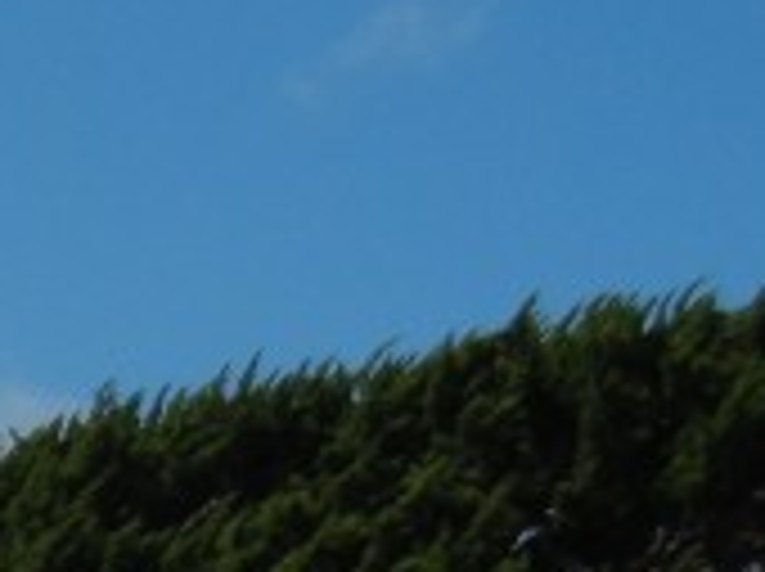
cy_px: 1103
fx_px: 3994
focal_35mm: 181
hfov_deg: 9.6
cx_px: -1120
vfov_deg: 7.9
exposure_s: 1/916
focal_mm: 5.4
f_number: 7
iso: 160
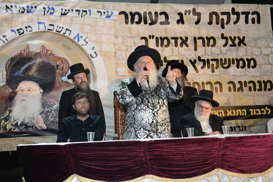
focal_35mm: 44
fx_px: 334
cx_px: 136
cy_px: 91
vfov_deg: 30.5
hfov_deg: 44.5
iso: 2500
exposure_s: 1/160
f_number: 4
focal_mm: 44
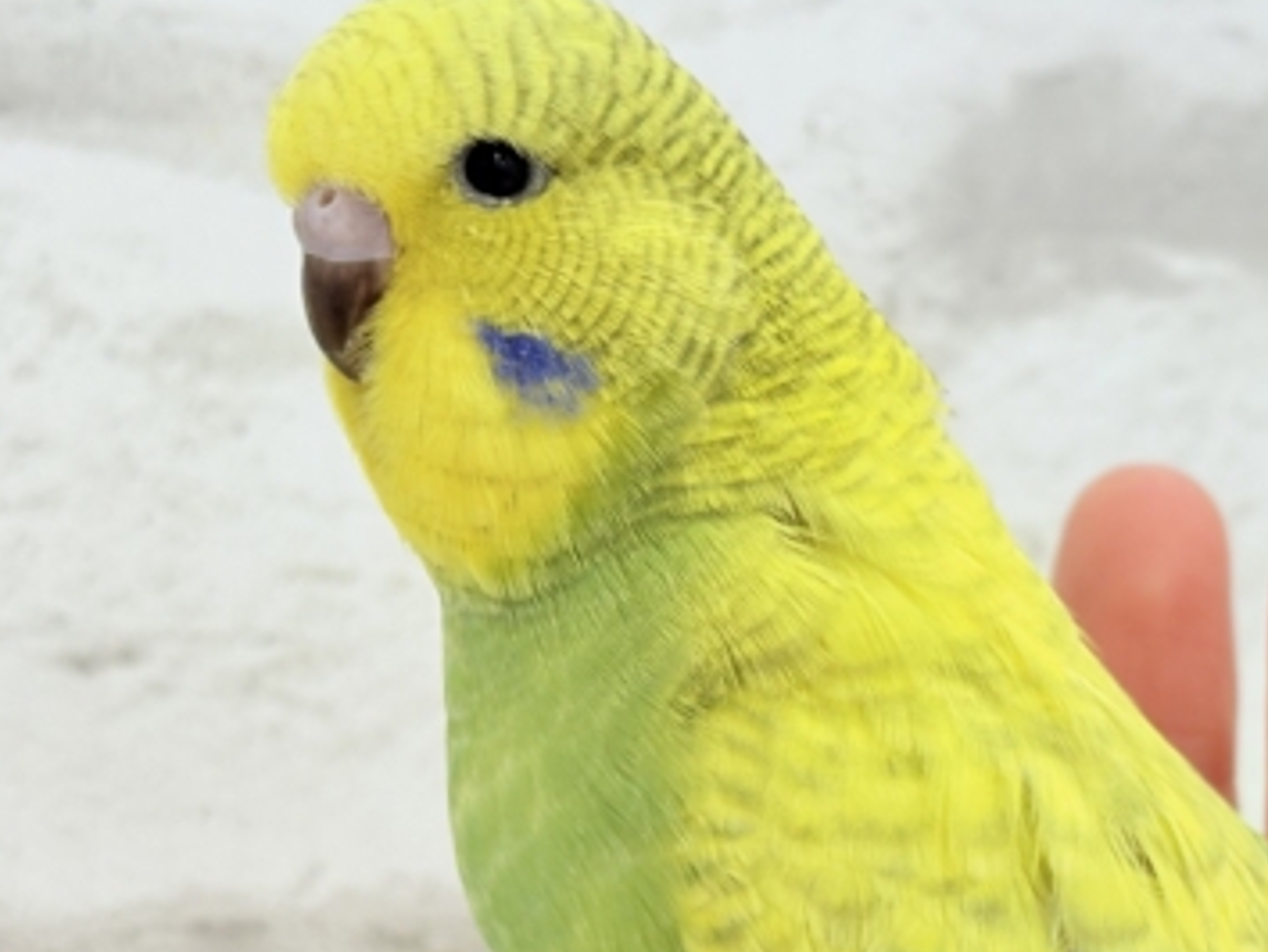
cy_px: 648
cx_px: 999
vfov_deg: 15.7
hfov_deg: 20.6
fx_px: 3446
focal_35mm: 94
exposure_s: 1/50
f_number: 1.6
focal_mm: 5.96
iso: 40
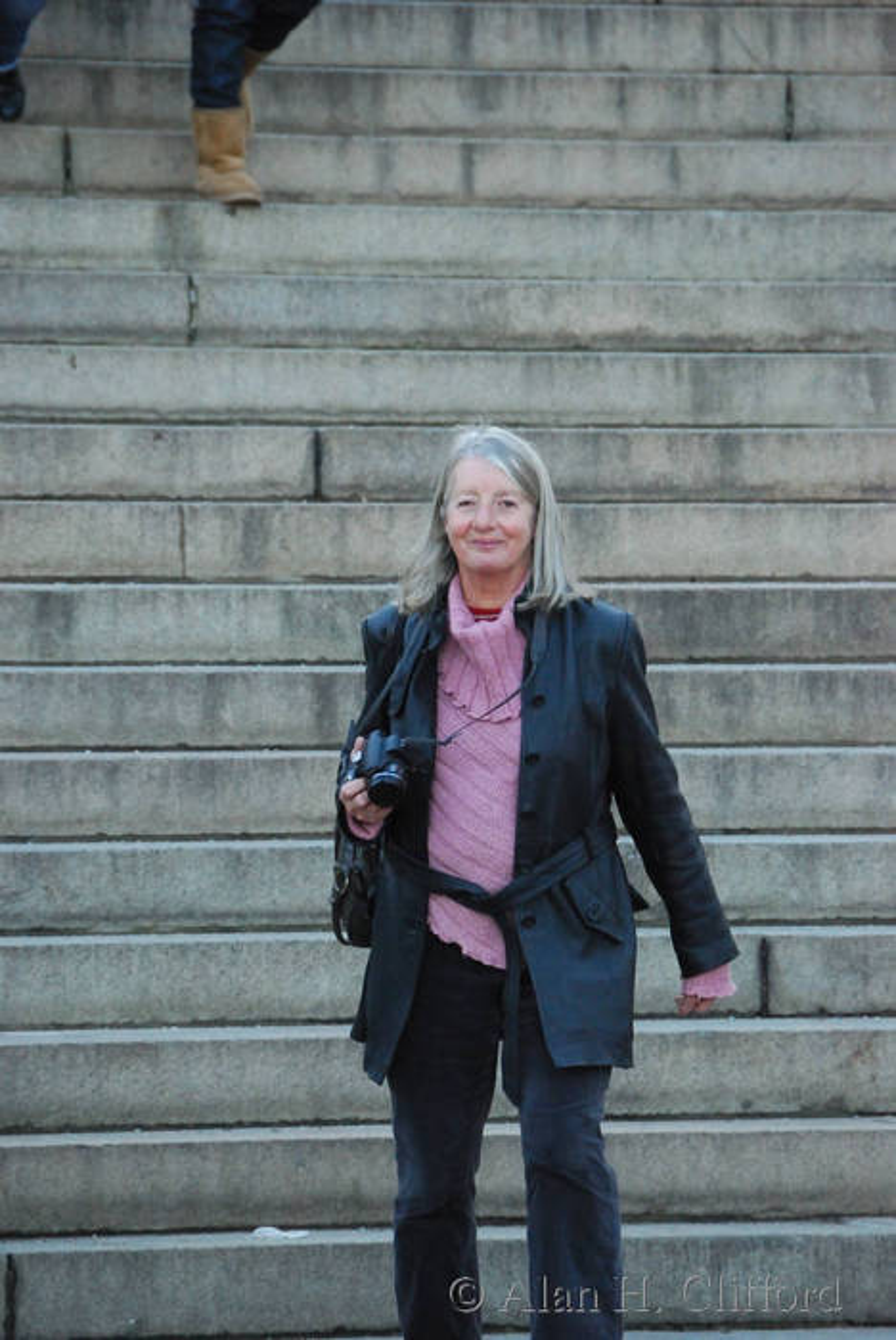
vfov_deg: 6.9
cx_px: 448
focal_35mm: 300
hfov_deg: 4.6
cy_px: 670
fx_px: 11177
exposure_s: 1/320
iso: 1600
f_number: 5.6
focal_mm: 200
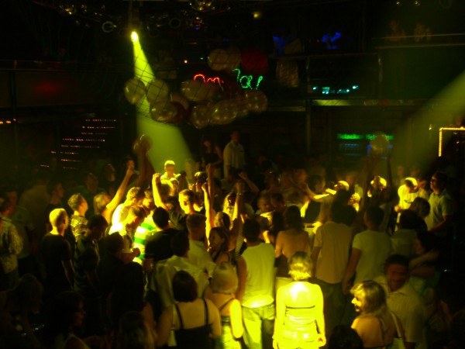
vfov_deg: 37.7
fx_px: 510
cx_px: 232
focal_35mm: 38
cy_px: 174
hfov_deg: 49.0
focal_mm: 7.9
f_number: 2.8
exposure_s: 1/8
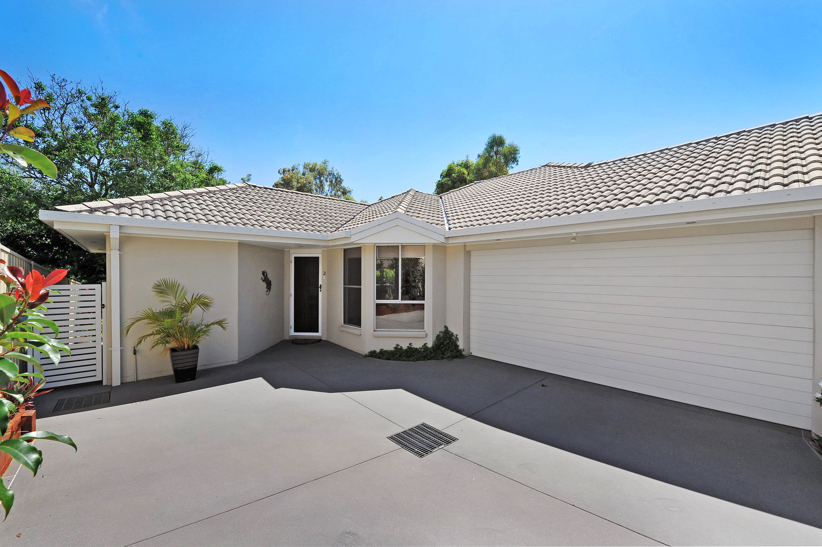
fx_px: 319
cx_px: 411
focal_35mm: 14
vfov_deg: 81.1
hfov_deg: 104.3
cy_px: 274
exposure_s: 1/640
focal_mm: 14
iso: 400
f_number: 13
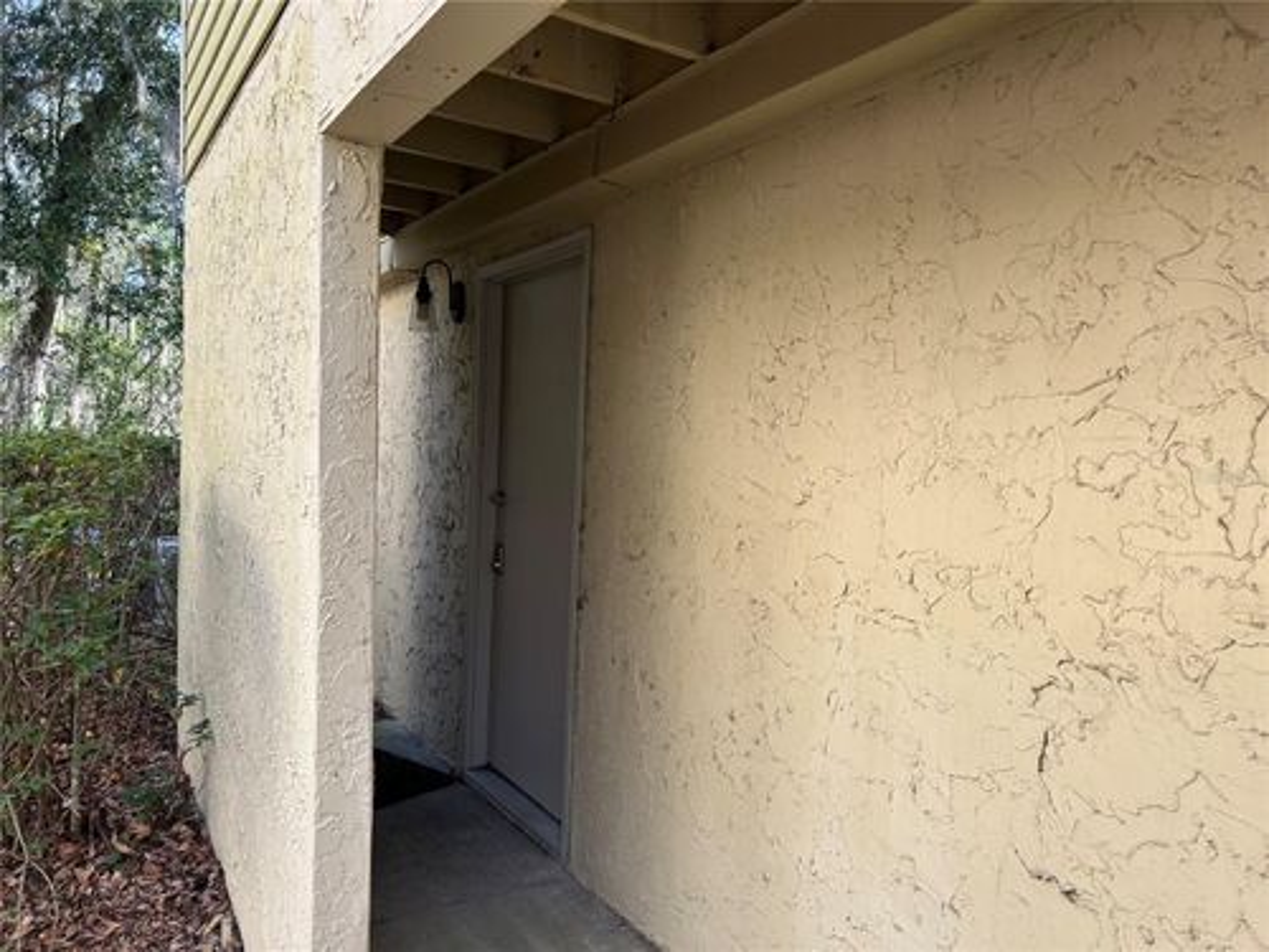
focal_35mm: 26
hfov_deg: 67.3
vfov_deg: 53.1
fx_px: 953
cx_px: 634
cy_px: 476
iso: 50
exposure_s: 1/439
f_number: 1.5
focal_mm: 5.7
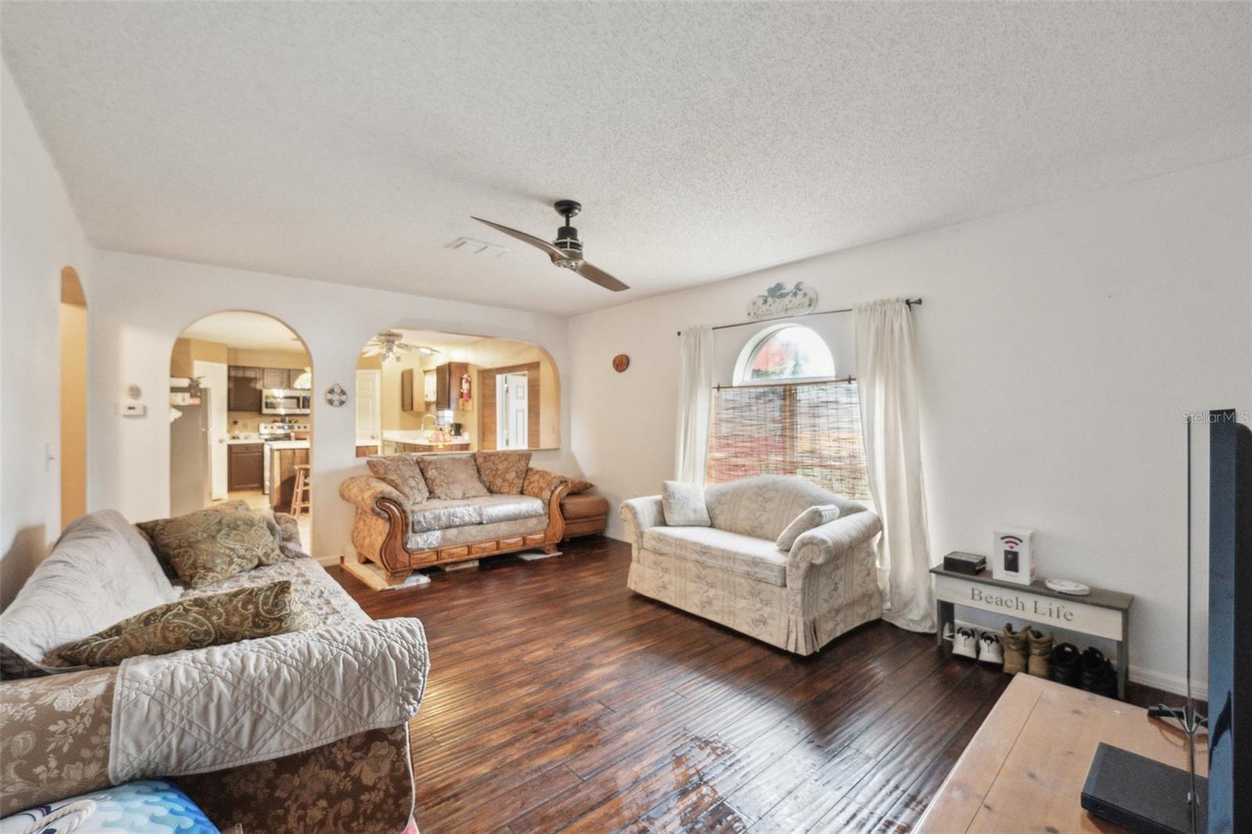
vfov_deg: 77.3
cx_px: 626
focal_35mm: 15
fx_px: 522
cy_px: 417
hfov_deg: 100.4
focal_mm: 15
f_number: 6.3
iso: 4000
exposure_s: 1/25
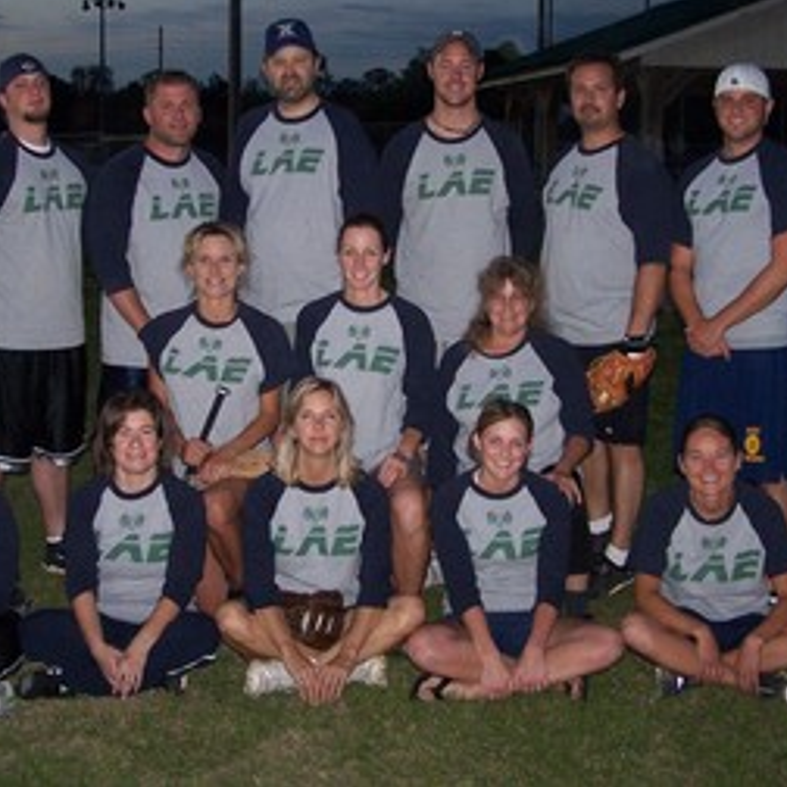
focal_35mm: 59
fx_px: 1518
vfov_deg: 29.0
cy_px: 333
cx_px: 345
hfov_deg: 29.0
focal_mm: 7.1
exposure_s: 1/60
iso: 140
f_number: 2.9
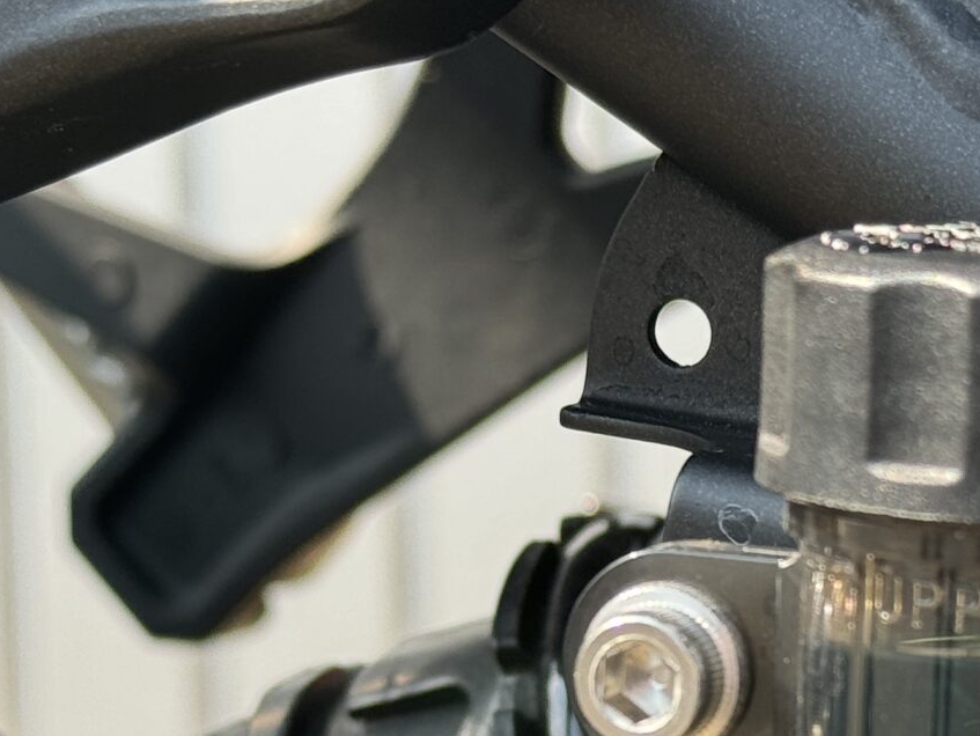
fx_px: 4107
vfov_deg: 10.1
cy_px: 767
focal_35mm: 145
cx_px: 580
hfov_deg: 13.6
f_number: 1.78
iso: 64
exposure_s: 1/633
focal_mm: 6.76
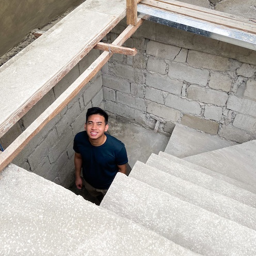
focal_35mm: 34
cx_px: 125
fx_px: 284
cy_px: 90
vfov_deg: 47.8
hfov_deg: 48.4
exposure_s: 1/120
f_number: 1.8
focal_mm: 4.25
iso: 64
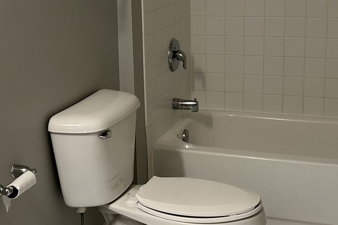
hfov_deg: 29.2
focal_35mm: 69
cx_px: 132
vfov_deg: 19.7
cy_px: 92
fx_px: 648
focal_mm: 5.7
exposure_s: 1/60
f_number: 1.5
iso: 100
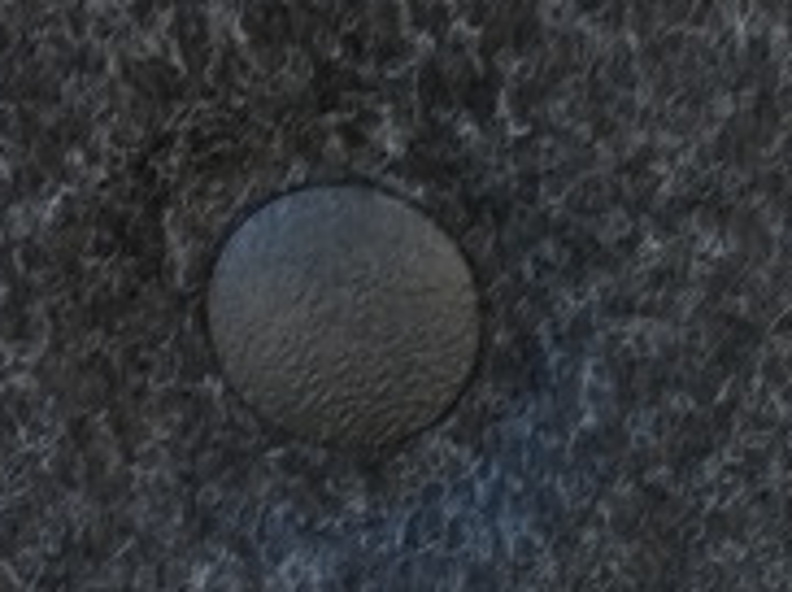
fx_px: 2331
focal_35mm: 102
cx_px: 527
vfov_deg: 14.3
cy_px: 531
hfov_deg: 19.2
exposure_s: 1/60
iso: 32
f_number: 2.2
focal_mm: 4.15
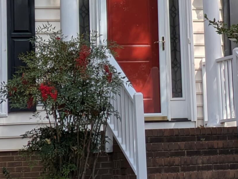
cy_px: -60
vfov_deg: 7.8
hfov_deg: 10.5
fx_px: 1293
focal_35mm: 188
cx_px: 207
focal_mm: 5.43
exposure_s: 1/1669
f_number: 1.89
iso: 48
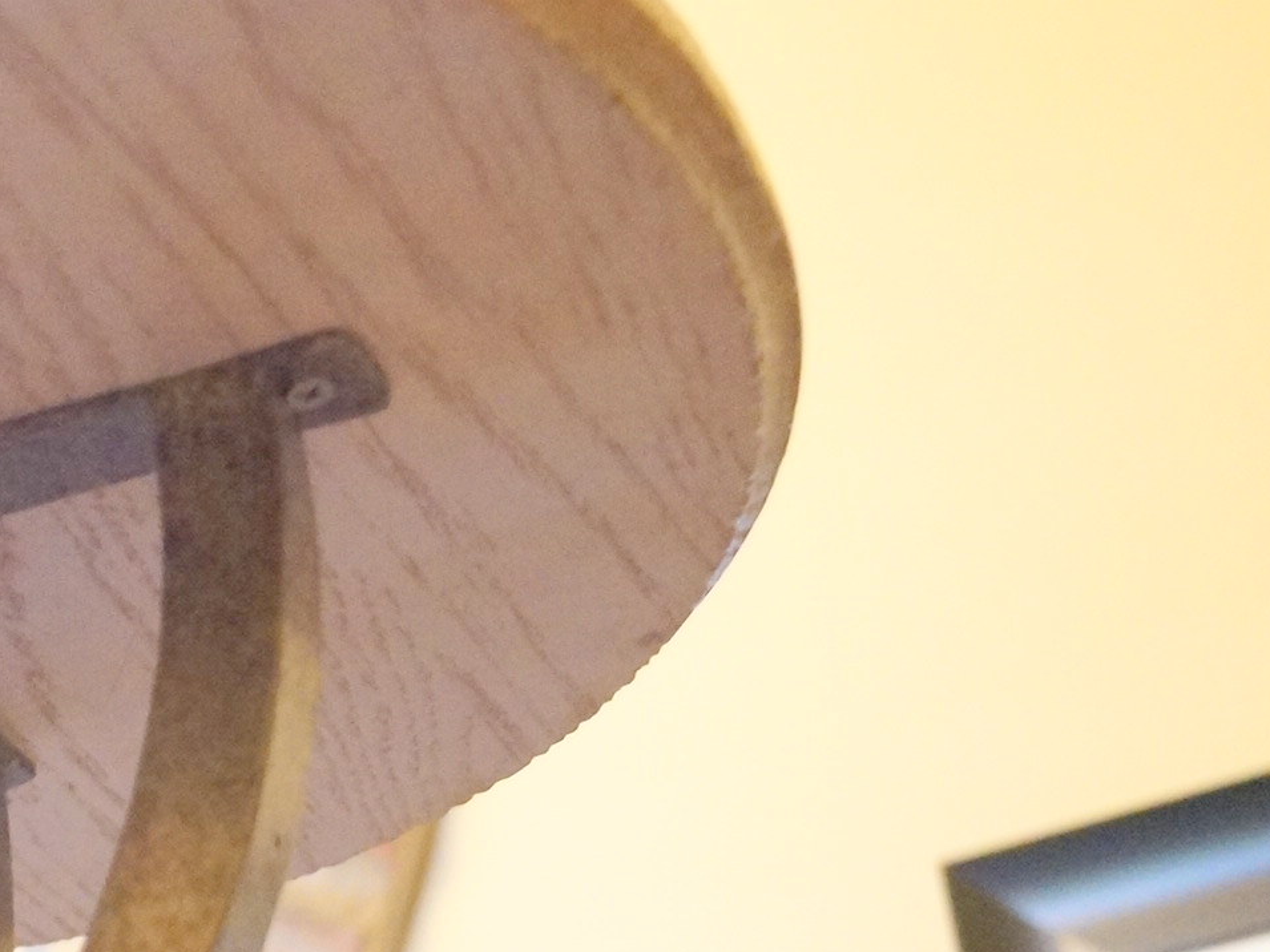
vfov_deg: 15.4
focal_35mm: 96
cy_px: 612
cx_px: -269
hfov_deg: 19.2
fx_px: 3522
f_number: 4
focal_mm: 26
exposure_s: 1/30
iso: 3200
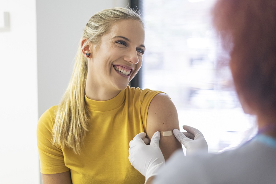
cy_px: 92
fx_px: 383
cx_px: 138
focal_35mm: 50
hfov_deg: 39.6
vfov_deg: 27.0
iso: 1000
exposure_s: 1/200
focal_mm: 50
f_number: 2
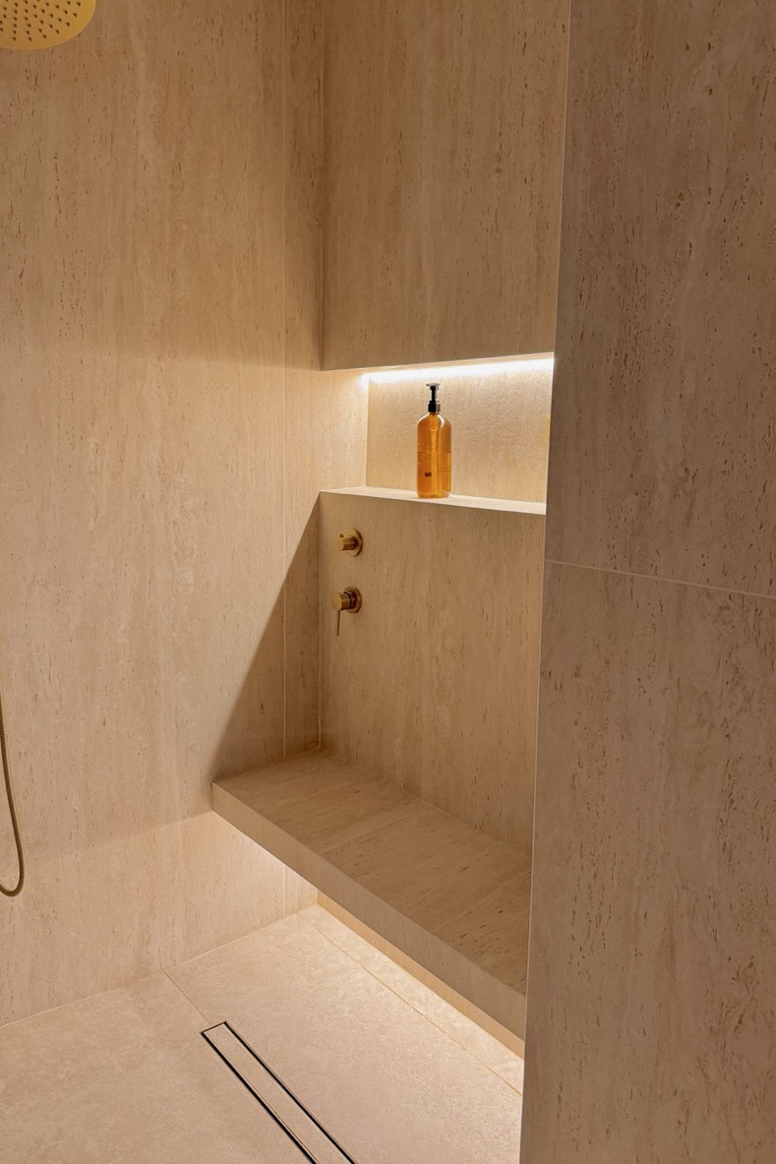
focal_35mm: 27
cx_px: 354
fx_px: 873
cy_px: 549
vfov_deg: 67.3
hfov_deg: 47.9
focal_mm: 6.76
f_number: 1.78
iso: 200
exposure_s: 1/67
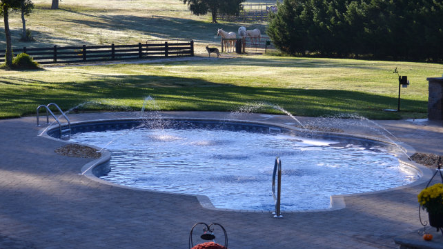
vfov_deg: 13.8
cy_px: 131
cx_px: 223
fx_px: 1028
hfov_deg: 24.3
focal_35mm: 88
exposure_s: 1/125
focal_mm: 55
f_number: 5.6
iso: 100
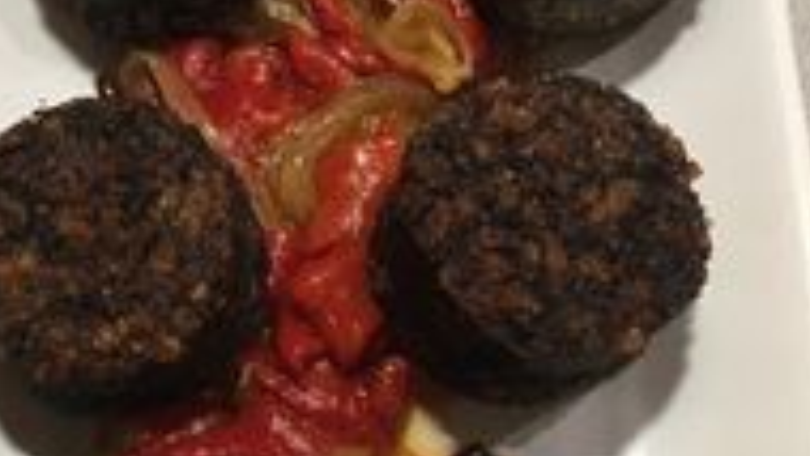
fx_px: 1525
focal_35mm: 71
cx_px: 362
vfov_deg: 17.0
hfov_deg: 29.7
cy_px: 247
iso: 160
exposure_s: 1/33
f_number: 2.2
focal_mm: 4.15
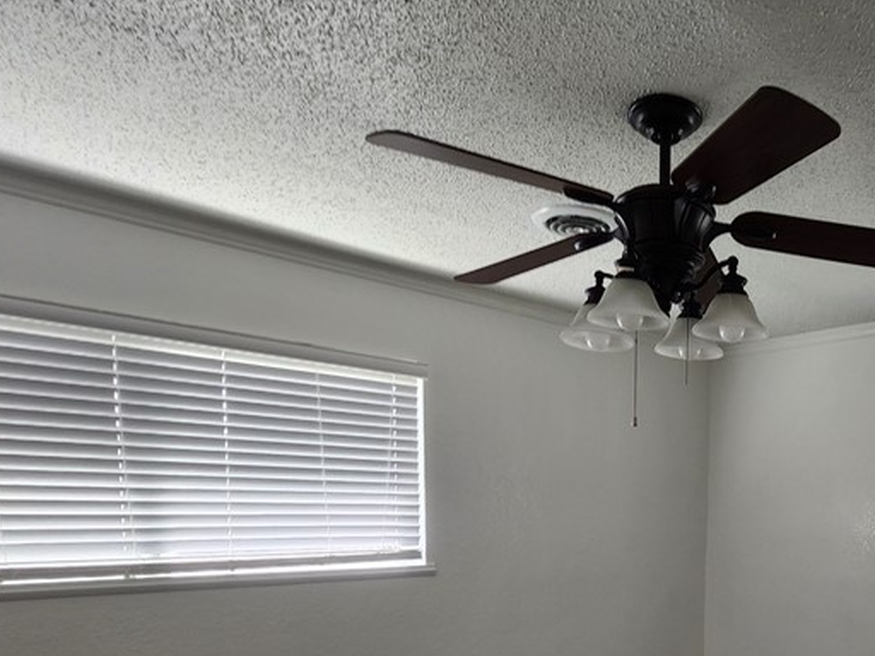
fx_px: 657
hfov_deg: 61.0
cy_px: 567
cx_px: 718
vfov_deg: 48.5
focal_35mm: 26
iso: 80
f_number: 2.2
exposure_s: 1/60
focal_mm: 2.2
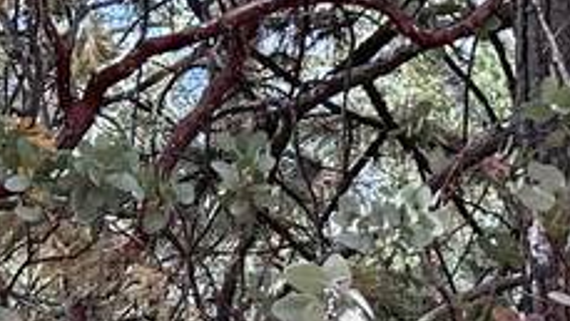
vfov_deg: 7.7
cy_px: 784
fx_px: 2207
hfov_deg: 12.7
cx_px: 1172
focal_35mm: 146
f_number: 1.78
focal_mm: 6.86
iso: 80
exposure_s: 1/435
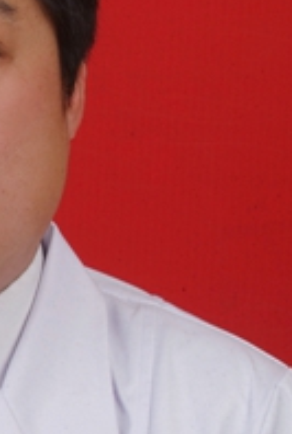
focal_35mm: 328
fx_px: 3970
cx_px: -91
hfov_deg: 4.2
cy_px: 192
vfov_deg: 6.3
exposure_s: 1/90
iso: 100
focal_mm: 75
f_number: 16
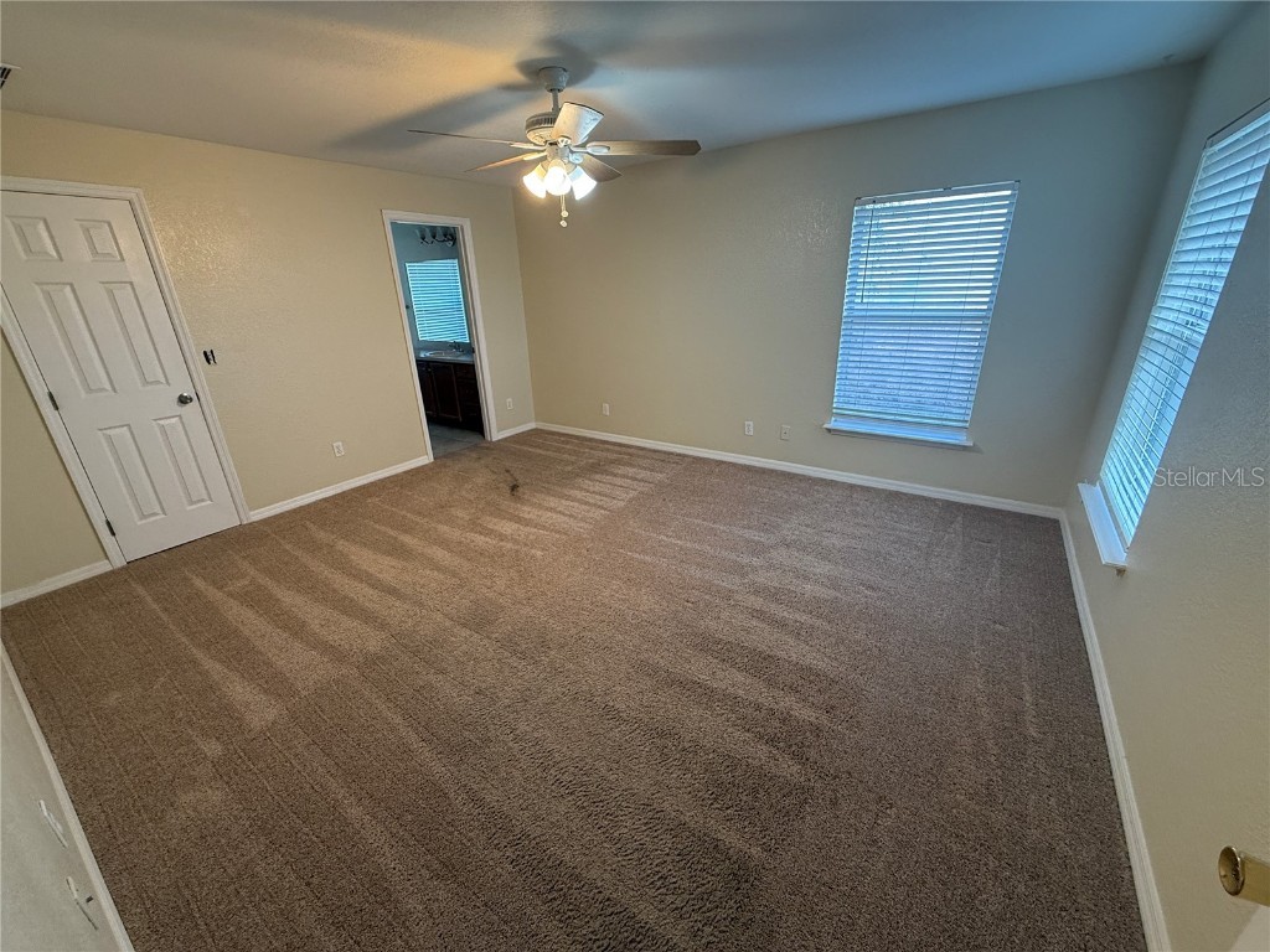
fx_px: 514
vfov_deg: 85.7
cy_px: 476
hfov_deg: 102.1
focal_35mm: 14
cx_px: 635
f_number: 2.2
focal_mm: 2.22
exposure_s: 1/60
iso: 160
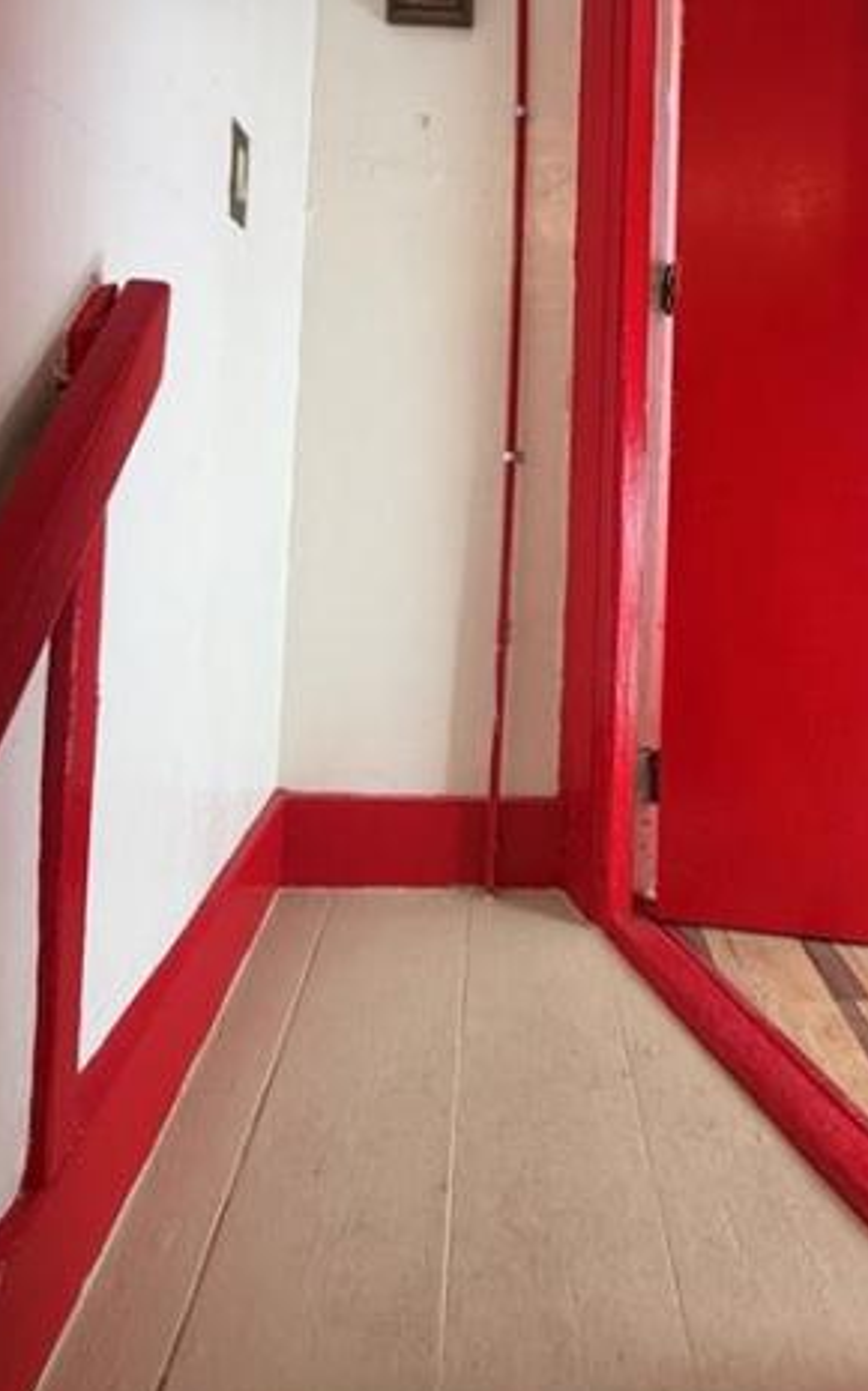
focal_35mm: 23
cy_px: 452
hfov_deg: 52.4
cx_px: 536
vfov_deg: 74.5
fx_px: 872
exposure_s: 1/120
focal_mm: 2.22
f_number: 2.2
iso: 200
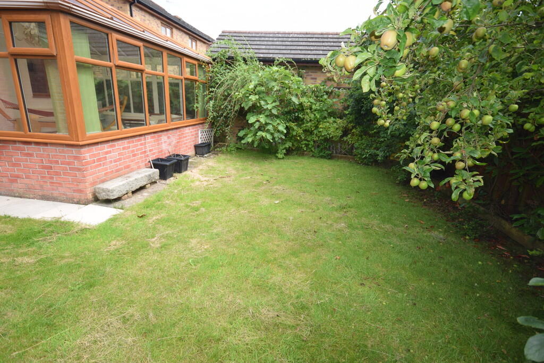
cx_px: 272
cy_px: 182
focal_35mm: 20
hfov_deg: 85.4
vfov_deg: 63.2
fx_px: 295
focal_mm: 13
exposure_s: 1/160
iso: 100
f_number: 6.3
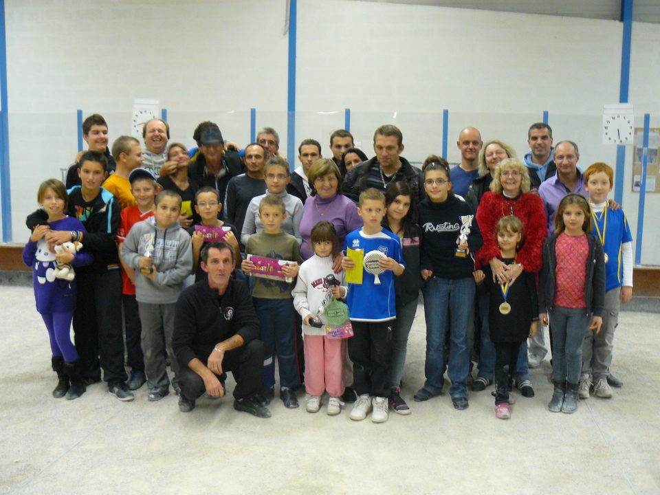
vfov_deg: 39.7
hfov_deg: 51.4
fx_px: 686
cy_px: 248
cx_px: 330
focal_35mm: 36
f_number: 2.8
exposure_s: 1/13
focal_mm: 6
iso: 200
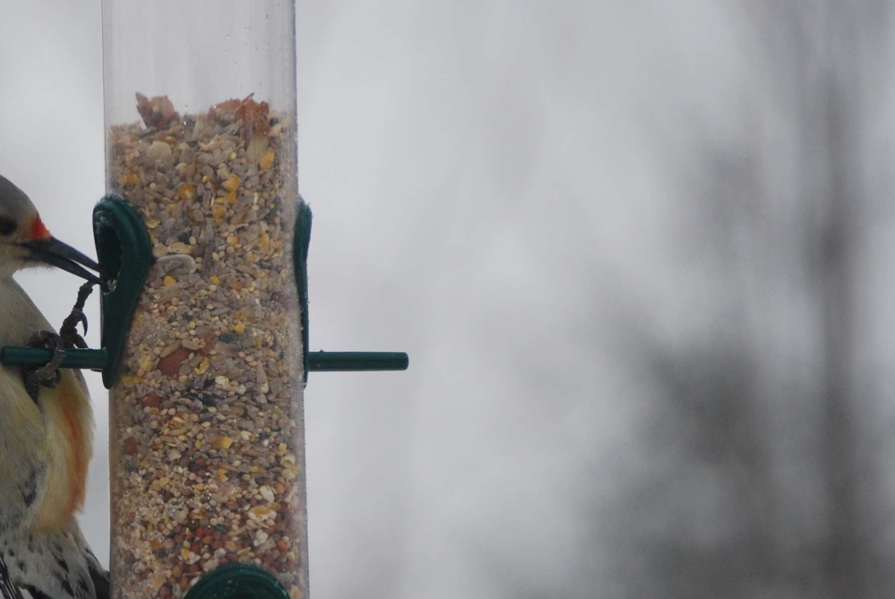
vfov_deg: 2.1
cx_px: 27
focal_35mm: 648
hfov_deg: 3.2
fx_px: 16128
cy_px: 393
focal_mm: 200
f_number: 5.6
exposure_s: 1/250
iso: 400
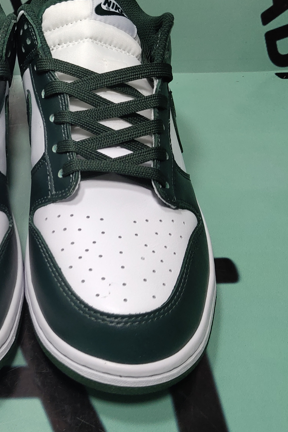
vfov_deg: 35.0
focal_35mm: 57
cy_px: 180
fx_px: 684
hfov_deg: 22.8
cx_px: 1
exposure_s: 1/100
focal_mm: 4.35
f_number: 1.79
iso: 69
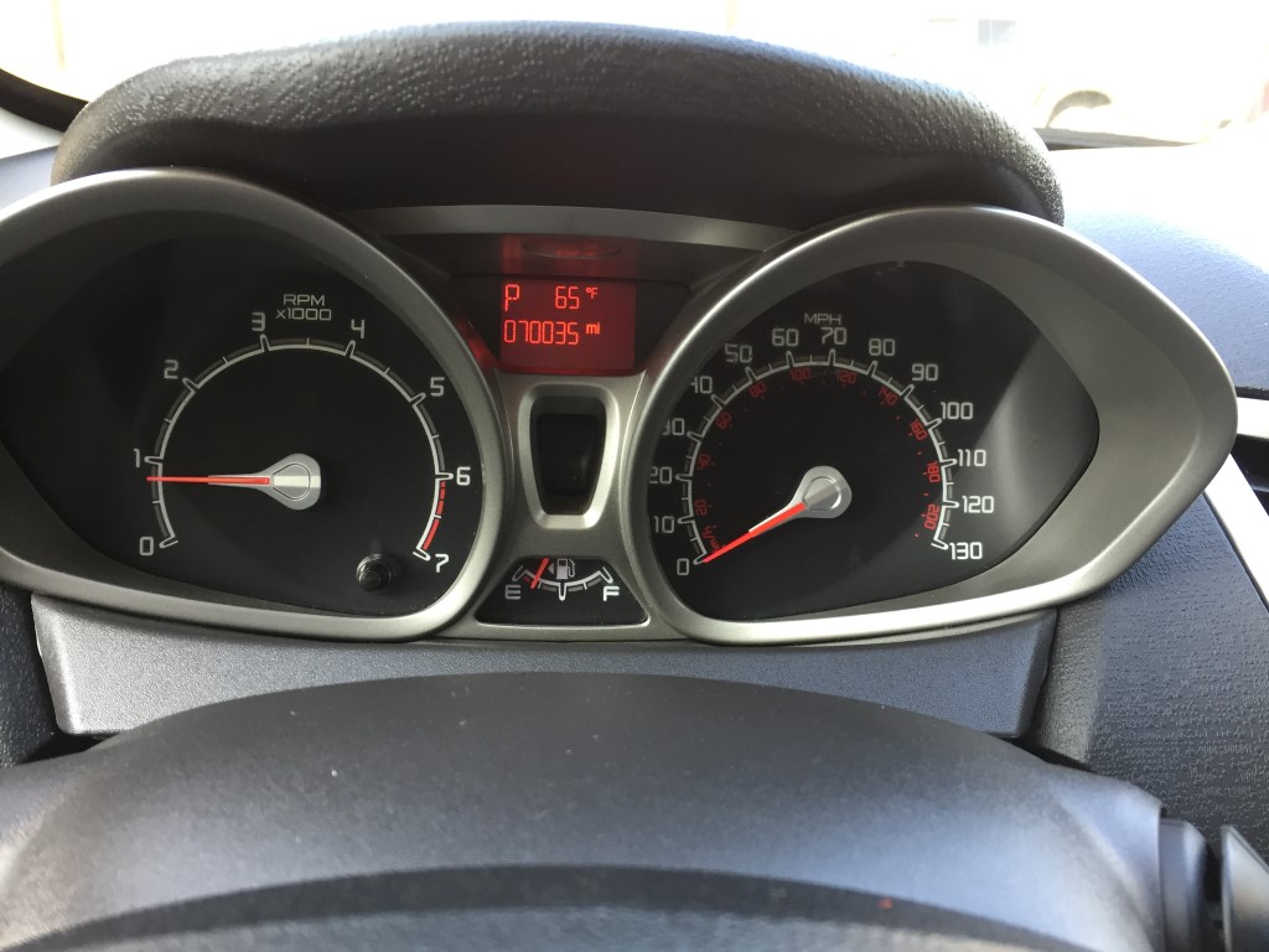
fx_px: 1063
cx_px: 634
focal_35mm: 29
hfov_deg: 61.7
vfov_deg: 48.2
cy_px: 476
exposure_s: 1/30
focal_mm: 4.15
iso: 32
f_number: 2.2
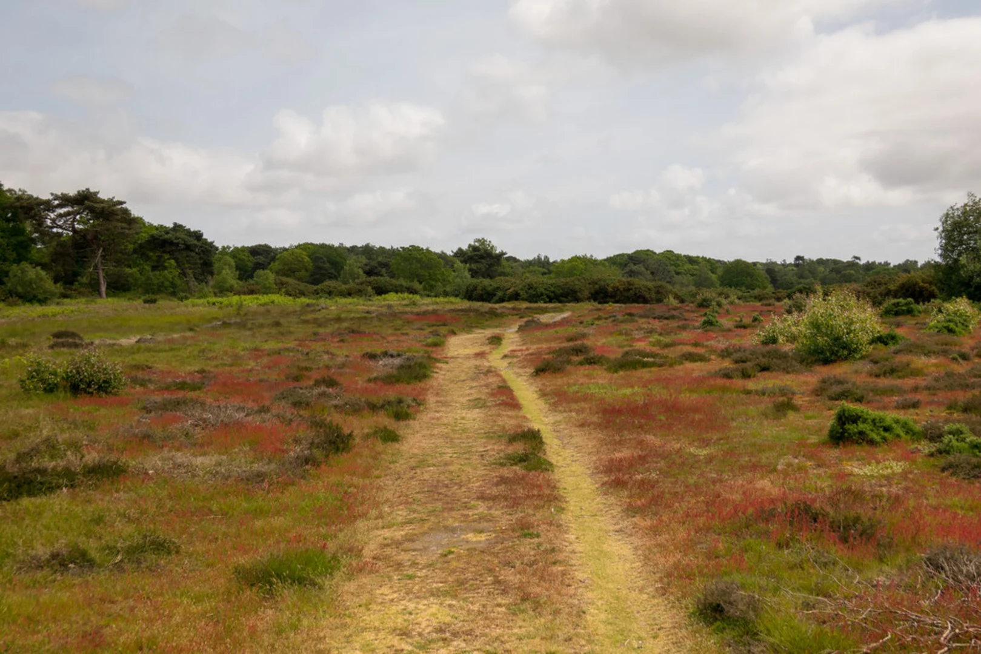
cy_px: 327
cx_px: 490
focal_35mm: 34
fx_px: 927
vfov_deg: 38.9
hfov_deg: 55.8
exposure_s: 1/1600
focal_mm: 12.76
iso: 125
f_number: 3.5
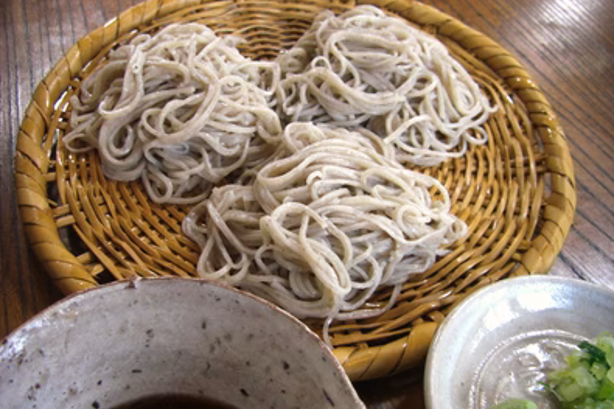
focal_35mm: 40
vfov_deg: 33.4
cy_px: 213
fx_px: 682
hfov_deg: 48.5
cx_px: 308
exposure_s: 1/13
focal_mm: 6.3
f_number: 3.4
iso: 200
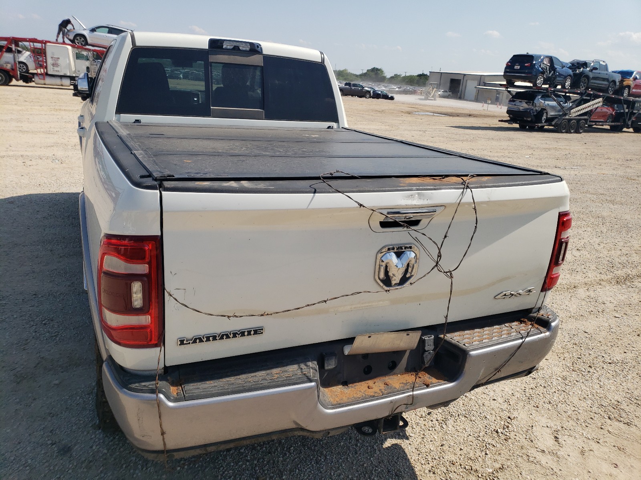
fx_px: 481
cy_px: 240
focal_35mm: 26
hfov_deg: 67.3
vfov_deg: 53.1
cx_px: 320
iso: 50
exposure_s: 1/5000
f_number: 1.5
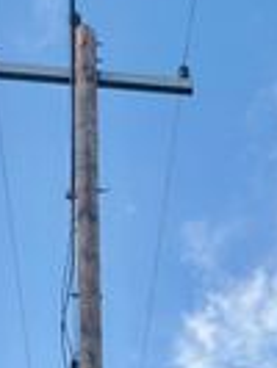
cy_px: 706
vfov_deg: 20.3
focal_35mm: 56
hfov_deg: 25.7
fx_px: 597
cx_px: 223
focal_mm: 1.57
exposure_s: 1/690
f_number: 1.8
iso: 32
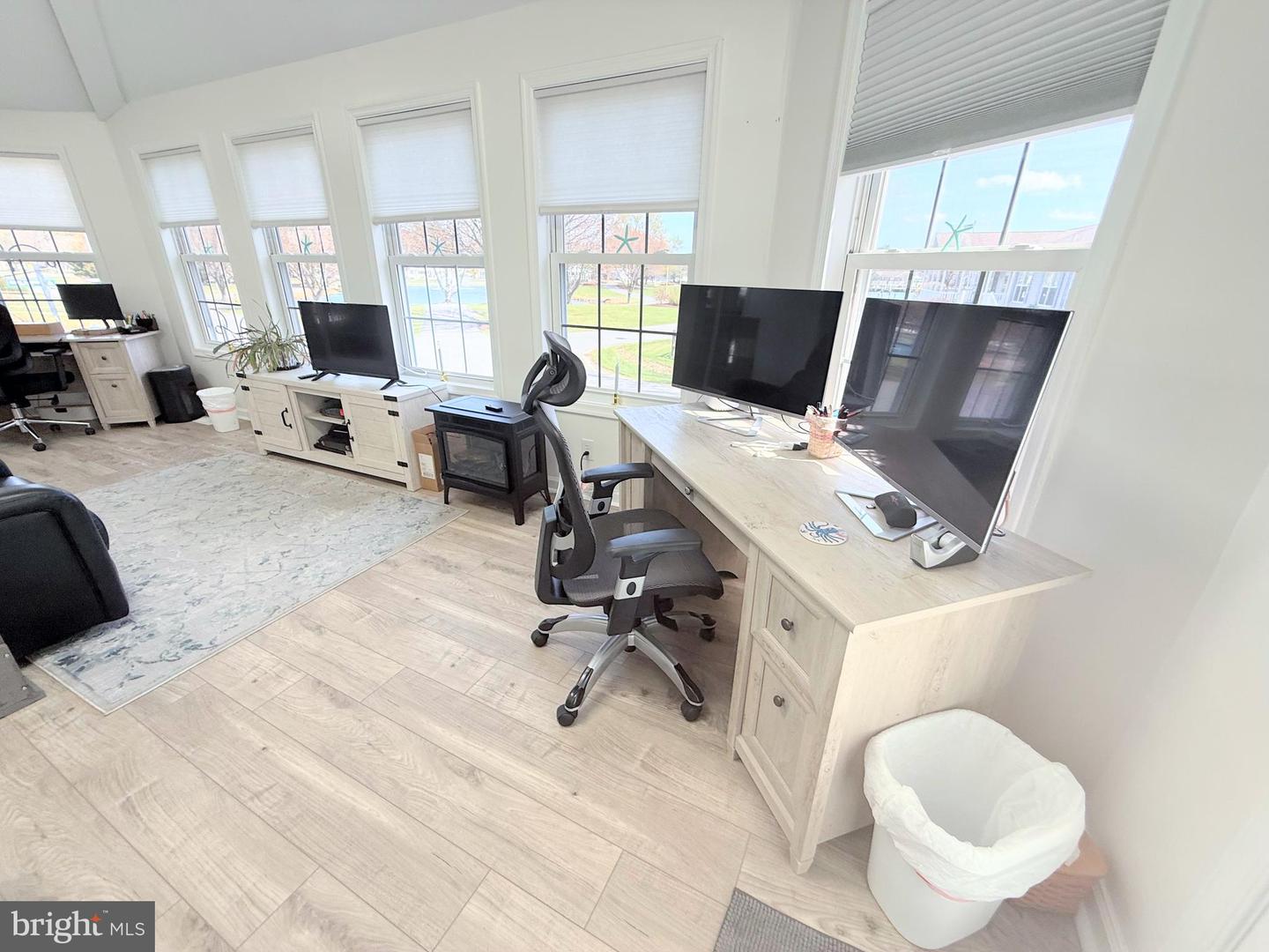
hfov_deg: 102.1
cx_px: 634
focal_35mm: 14
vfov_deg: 85.7
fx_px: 513
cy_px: 476
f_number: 2.2
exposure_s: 1/99
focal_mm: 2.22
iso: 80
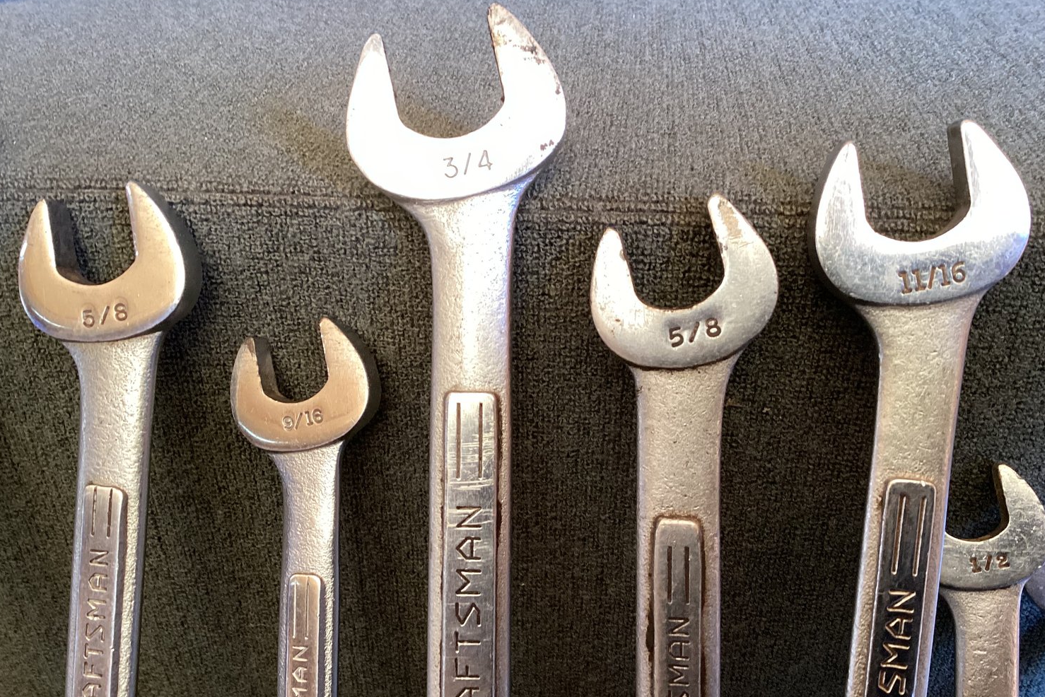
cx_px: 527
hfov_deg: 57.2
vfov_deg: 40.0
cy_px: 352
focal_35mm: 33
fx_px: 958
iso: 200
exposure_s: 1/60
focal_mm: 3.3
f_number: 2.4
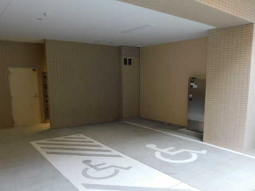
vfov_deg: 46.4
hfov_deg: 59.8
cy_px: 118
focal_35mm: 30
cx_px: 143
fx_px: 221
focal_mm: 4
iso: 125
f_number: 3
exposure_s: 1/30
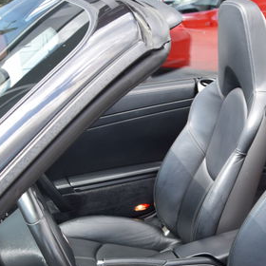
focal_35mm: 122
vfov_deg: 14.1
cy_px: 240
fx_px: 1062
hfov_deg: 14.1
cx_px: 251
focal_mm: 35
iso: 400
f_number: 8
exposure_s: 1/250
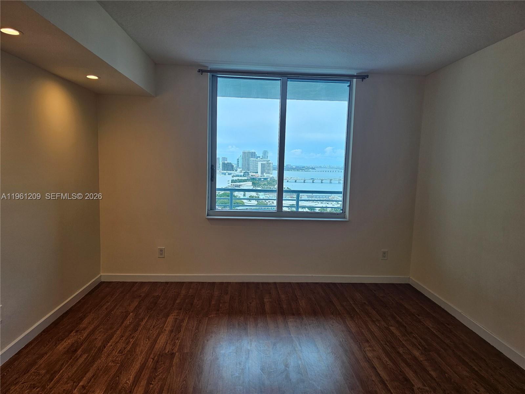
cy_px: 197
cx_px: 262
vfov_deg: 58.9
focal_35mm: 23
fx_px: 349
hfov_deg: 73.9
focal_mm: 6.3
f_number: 1.7
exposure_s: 1/120
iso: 25
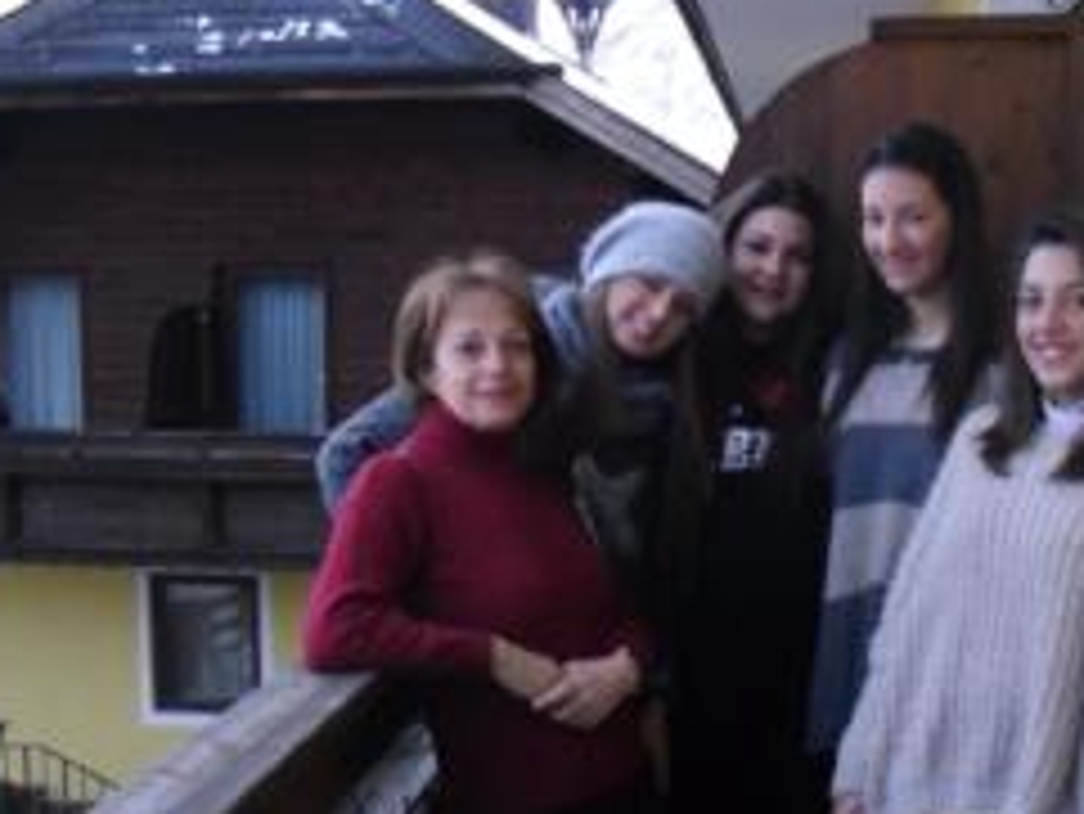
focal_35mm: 56
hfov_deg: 33.8
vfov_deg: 26.1
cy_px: 452
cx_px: 787
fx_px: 1755
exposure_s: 1/60
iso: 400
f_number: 3.2
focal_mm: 4.9
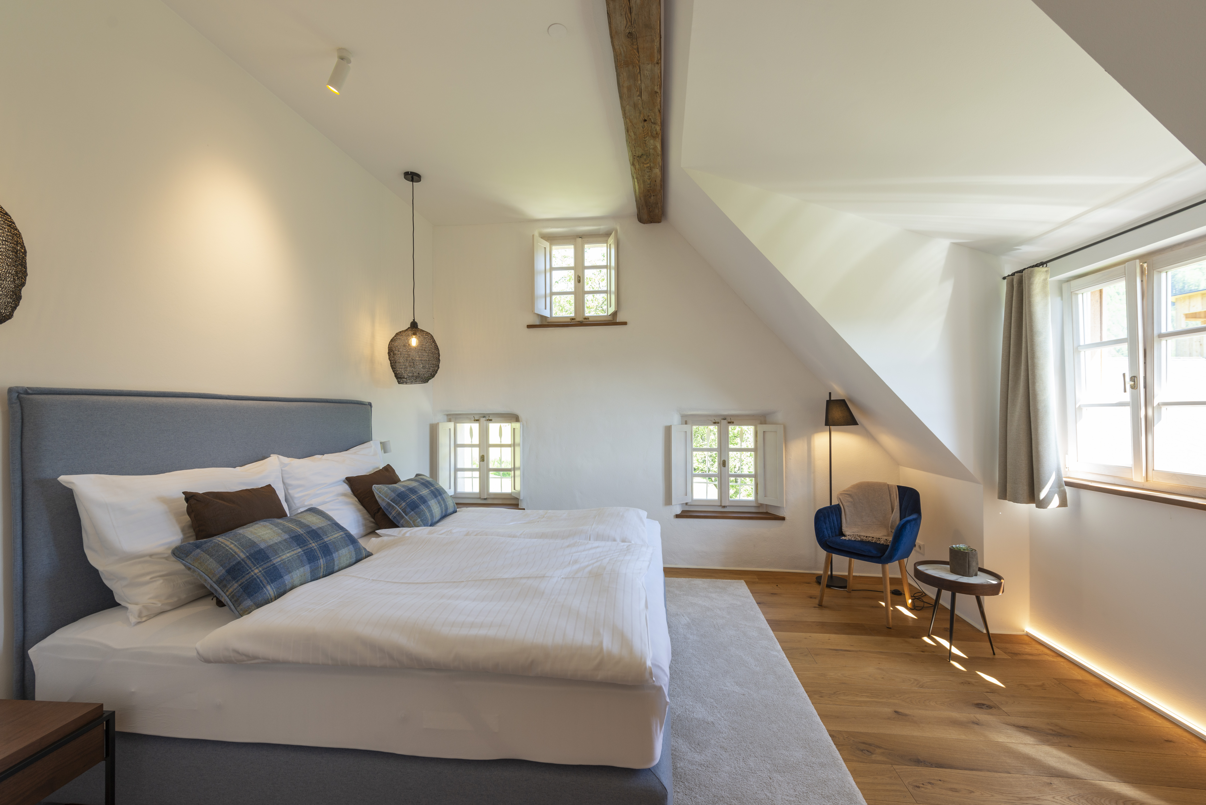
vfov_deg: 81.2
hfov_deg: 104.2
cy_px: 402
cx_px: 603
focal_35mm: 14
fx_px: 469
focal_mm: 14
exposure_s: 1/15
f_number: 8
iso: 200
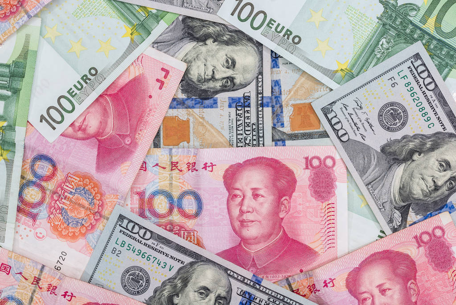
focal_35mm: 105
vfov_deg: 13.1
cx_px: 228
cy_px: 152
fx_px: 1330
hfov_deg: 19.4
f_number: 10
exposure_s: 1/200
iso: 320
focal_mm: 105
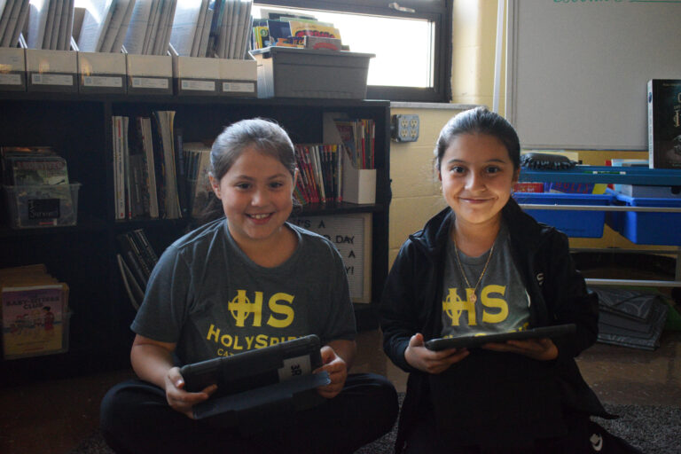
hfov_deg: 49.6
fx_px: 738
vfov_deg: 34.2
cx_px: 340
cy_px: 227
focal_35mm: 39
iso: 3200
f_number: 4
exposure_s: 1/160
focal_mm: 26
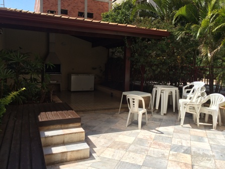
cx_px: 112
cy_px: 84
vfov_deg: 46.8
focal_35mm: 30
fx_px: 195
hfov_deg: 60.0
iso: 32
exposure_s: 1/1580
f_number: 2.2
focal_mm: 4.12
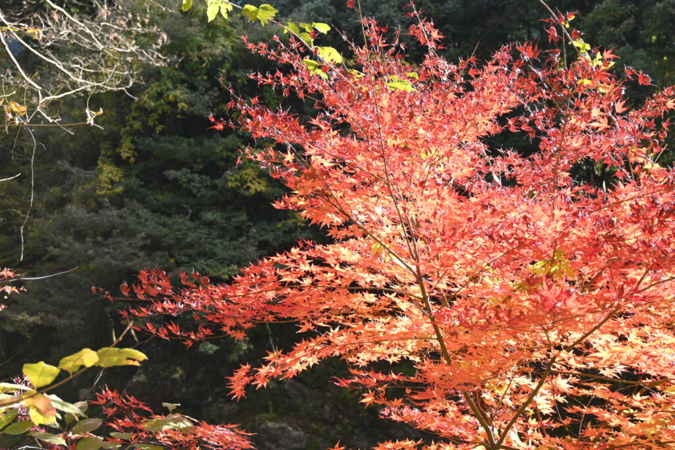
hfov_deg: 43.0
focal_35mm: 46
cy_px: 225
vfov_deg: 29.4
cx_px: 338
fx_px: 858
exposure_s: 1/80
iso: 100
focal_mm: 30.5
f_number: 4.8
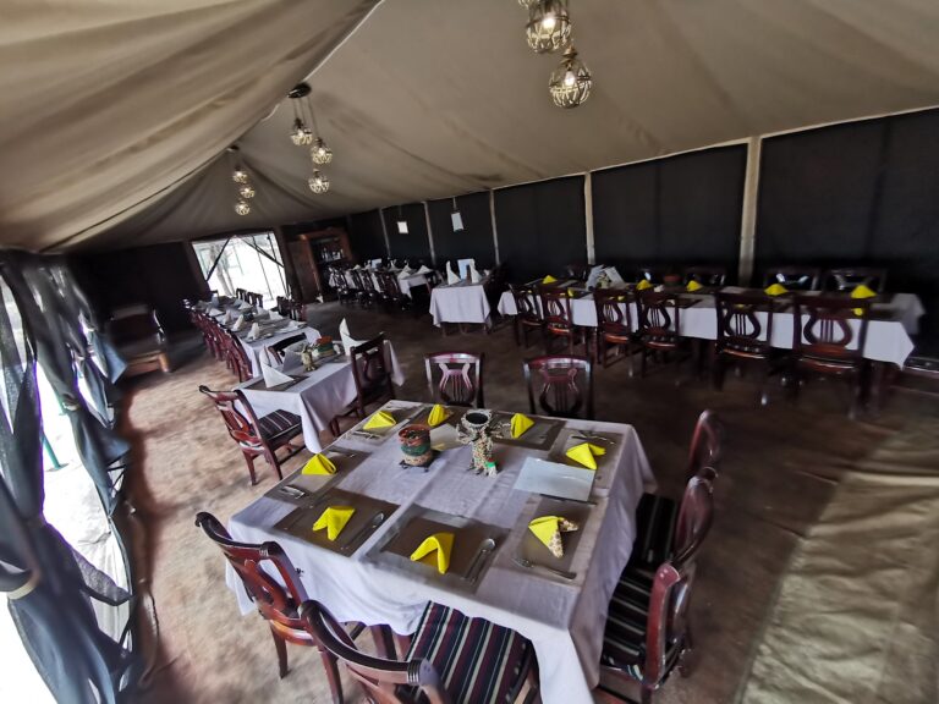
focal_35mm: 16
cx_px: 470
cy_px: 352
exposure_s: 1/50
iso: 320
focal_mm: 2.35
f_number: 2.2
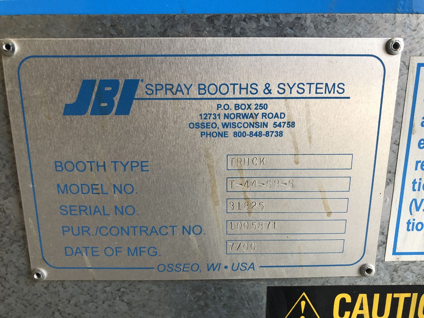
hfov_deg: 63.4
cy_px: 159
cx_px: 212
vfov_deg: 49.7
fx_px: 343
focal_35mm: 28
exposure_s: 1/30
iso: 25
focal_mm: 4
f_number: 1.8
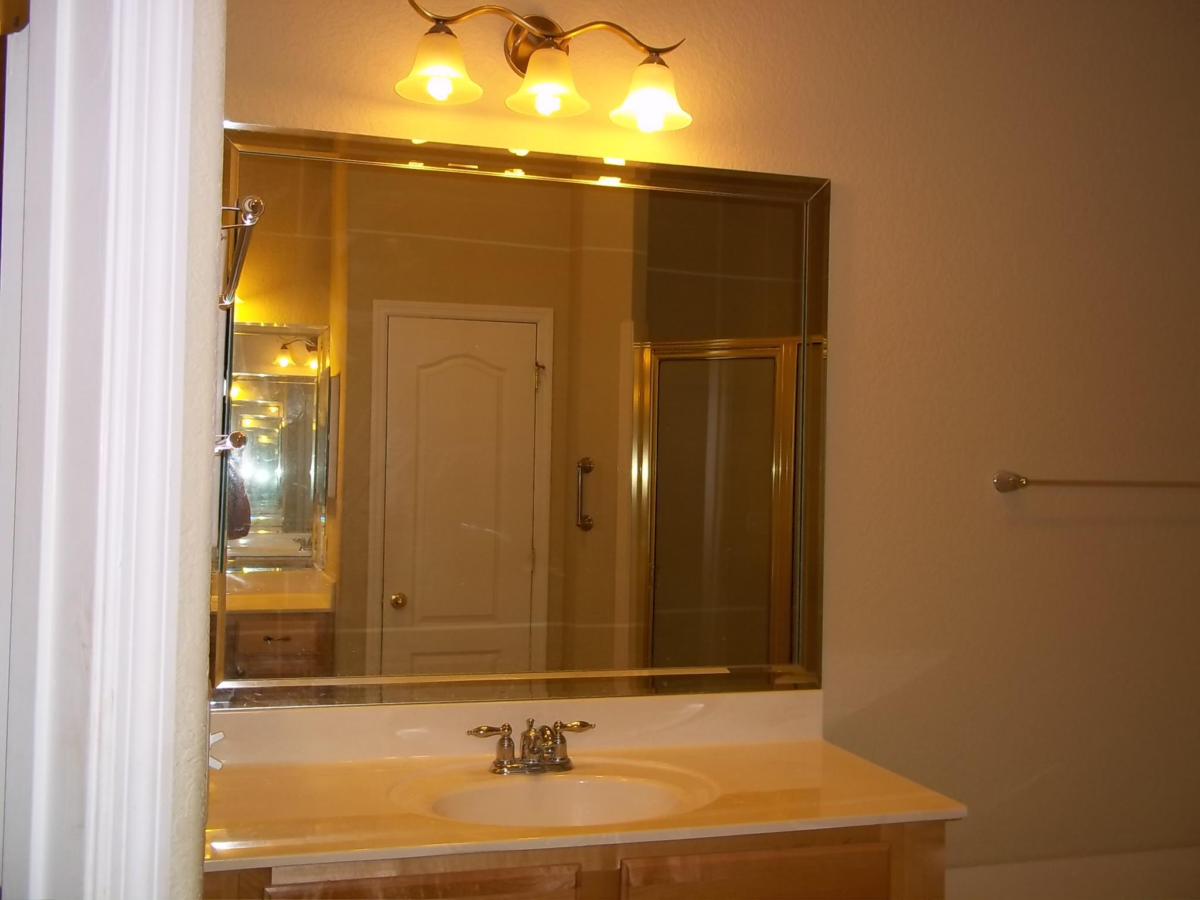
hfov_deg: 51.4
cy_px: 450
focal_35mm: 36
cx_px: 600
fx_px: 1248
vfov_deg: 39.7
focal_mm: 6.5
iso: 80
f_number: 3.1
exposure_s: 1/30
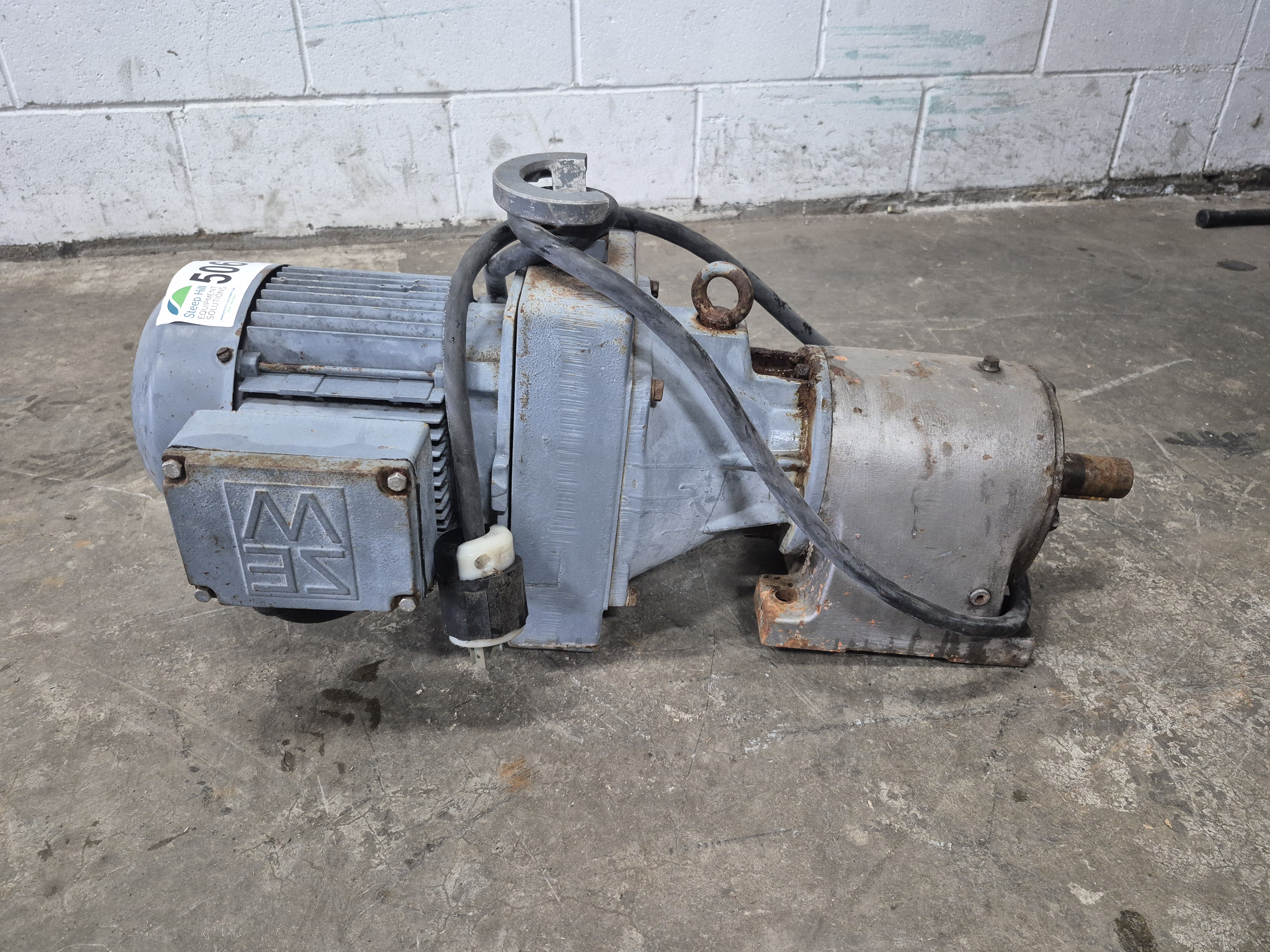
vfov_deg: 58.9
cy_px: 476
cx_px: 635
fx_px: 844
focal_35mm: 23
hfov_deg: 73.9
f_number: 1.8
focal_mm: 5.4
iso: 640
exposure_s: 1/120
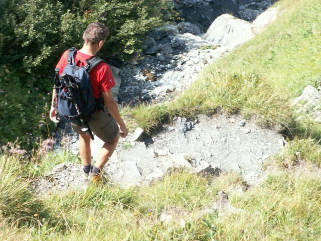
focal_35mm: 140
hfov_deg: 14.1
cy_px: 120
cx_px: 160
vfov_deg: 10.6
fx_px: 1298
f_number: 5
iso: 50
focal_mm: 22.86
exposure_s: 1/80
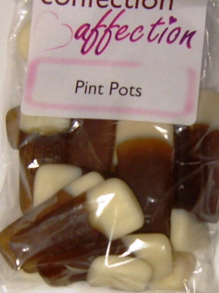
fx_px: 330
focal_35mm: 39
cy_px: 138
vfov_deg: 47.9
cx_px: 115
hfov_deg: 36.7
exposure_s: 1/30
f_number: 2.8
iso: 82
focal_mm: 7.4
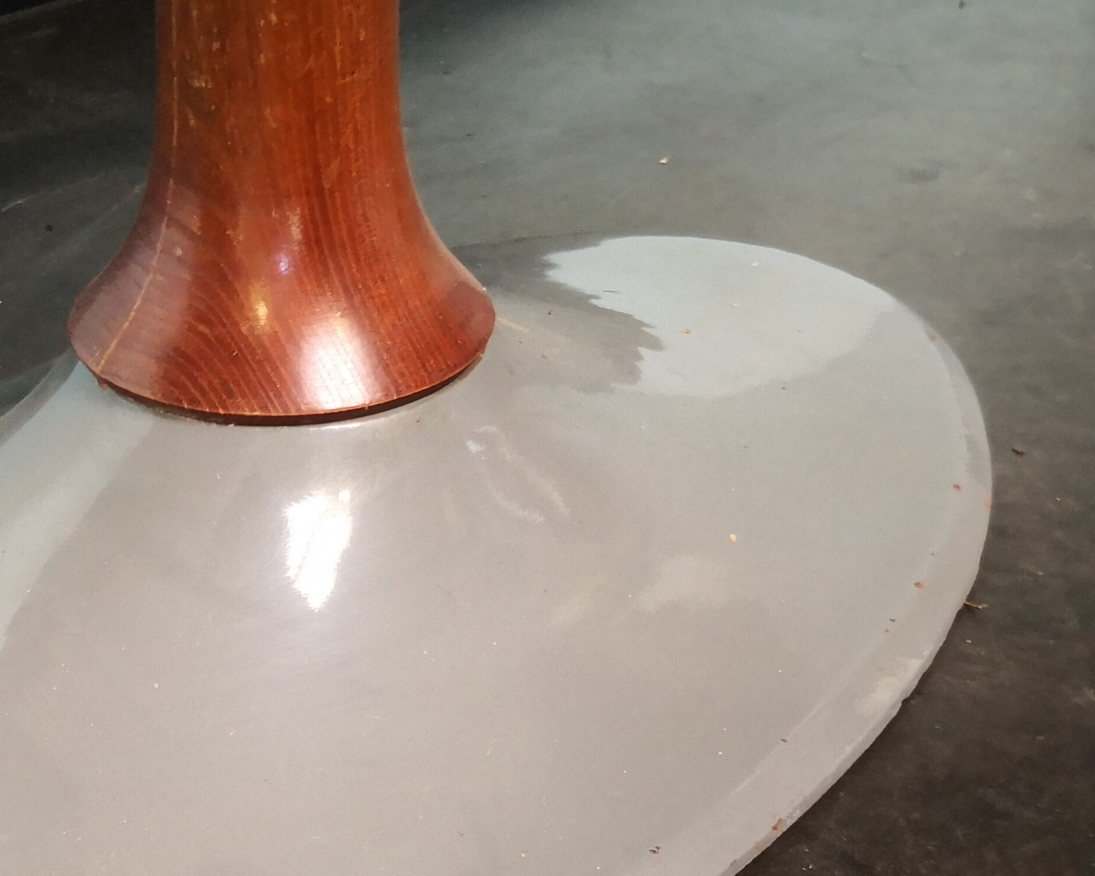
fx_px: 1815
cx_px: 219
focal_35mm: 56
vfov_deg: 26.8
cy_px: 654
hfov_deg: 32.6
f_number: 1.6
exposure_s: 1/25
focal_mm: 3.95
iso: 320
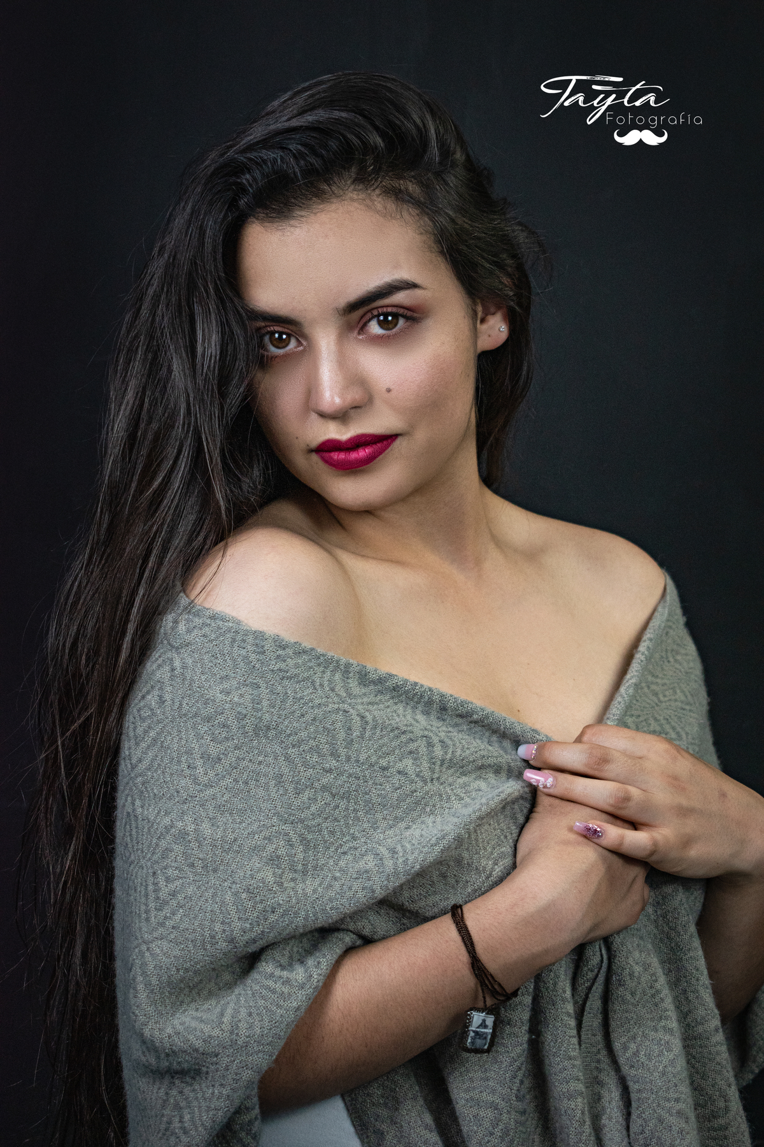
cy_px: 574
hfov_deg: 21.6
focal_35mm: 63
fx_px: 2005
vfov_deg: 31.9
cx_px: 382
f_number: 5.6
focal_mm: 42
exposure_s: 1/200
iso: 640
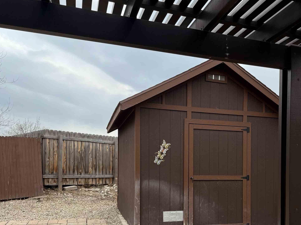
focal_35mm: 38
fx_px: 330
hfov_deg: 48.0
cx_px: 204
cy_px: 173
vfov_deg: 36.7
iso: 100
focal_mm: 6.76
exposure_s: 1/1493
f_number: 1.78
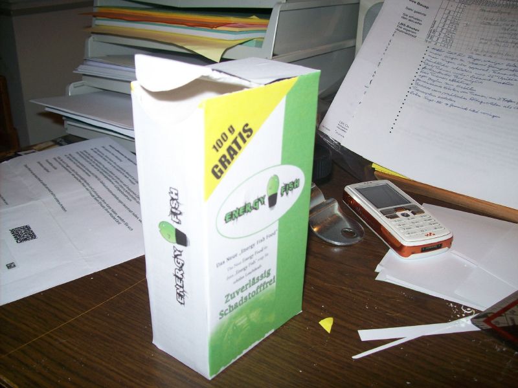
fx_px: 539
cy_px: 194
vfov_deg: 39.7
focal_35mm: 36
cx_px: 259
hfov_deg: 51.4
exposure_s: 1/64
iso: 80
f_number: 2.7
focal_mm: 6
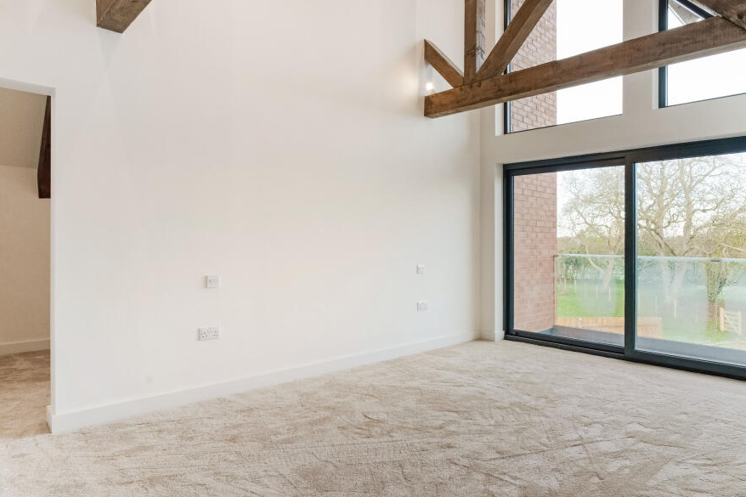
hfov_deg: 80.7
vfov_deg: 59.5
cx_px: 427
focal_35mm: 21
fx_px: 435
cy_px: 250
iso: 400
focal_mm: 18
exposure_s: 1/40
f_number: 8
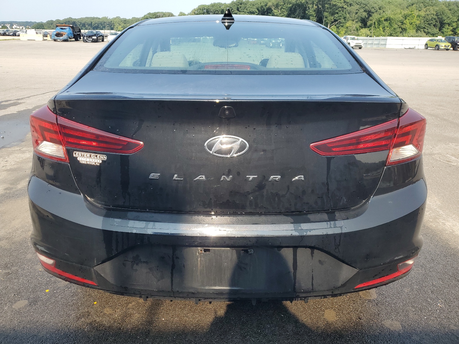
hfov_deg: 67.3
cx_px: 230
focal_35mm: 26
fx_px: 345
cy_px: 172
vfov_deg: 53.1
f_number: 1.5
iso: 50
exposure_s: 1/1111
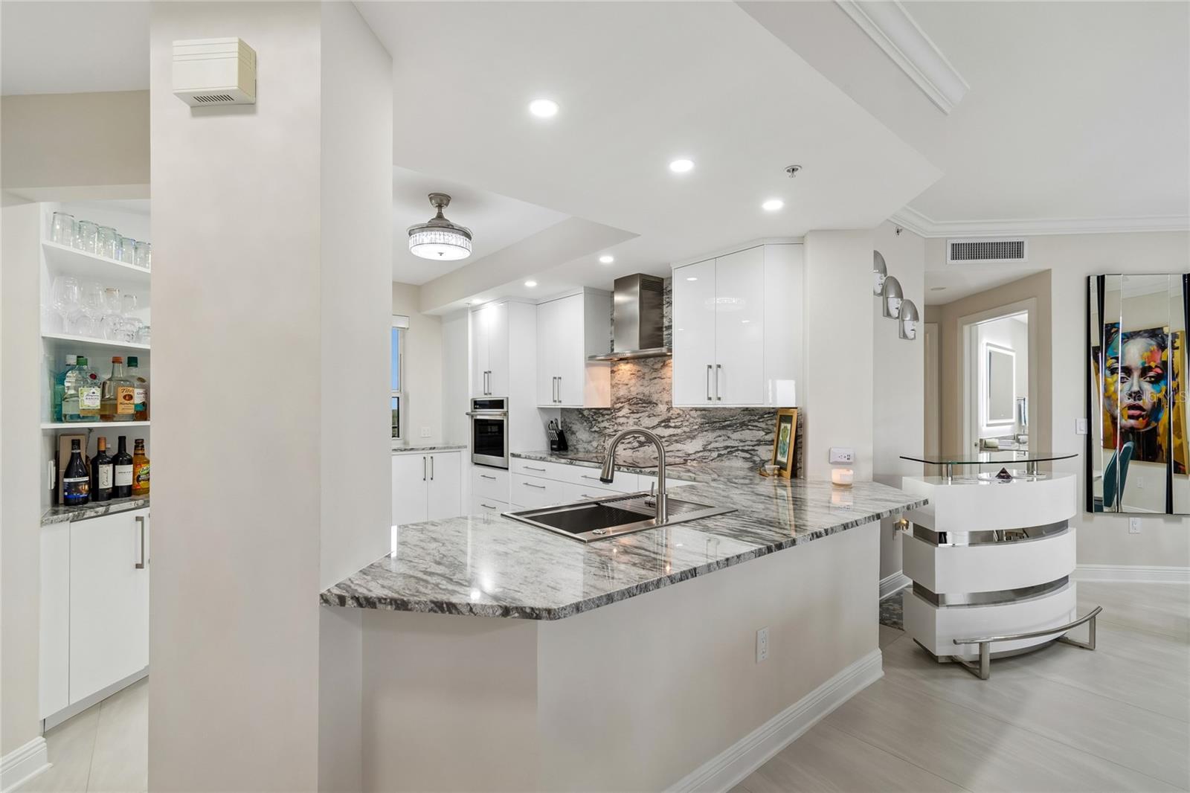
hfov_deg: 100.4
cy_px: 396
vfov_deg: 77.3
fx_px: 496
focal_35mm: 15
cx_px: 595
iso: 100
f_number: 7.1
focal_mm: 10
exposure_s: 1/25
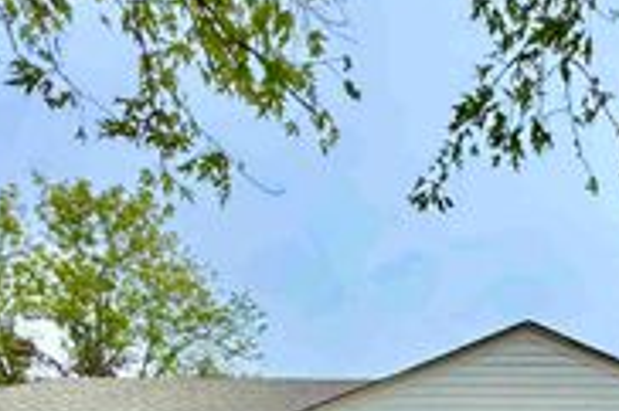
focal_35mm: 40
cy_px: 540
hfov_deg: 44.8
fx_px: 687
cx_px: 537
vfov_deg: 27.6
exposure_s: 1/625
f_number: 2.2
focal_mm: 2.22
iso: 40
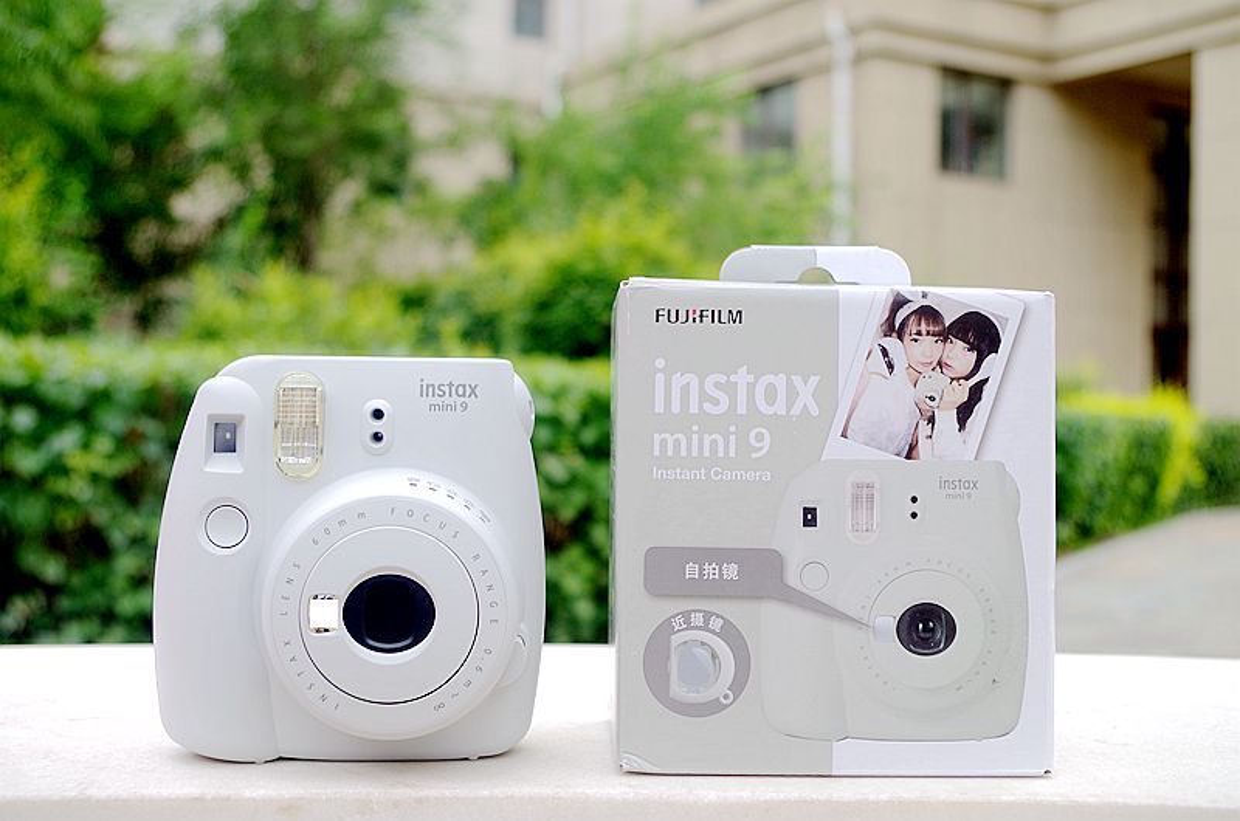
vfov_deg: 31.8
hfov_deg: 46.5
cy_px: 410
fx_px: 1444
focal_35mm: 42
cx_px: 620
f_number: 4.5
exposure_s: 1/125
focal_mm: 28.13
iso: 100
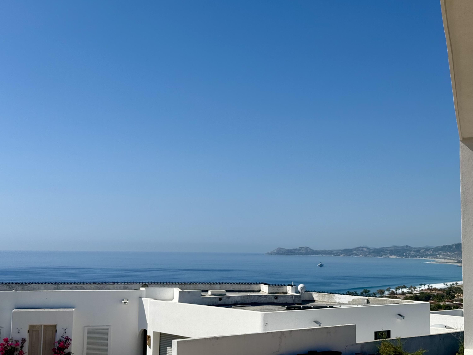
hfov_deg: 39.7
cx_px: 236
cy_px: 178
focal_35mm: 48
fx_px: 656
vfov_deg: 30.3
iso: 64
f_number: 1.78
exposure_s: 1/11364
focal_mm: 6.76
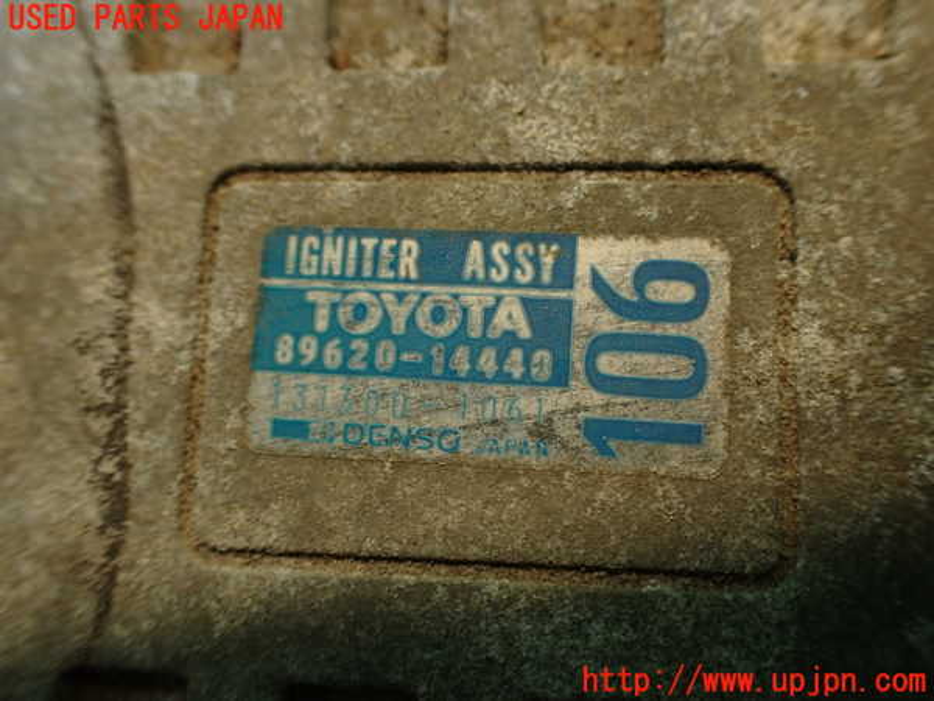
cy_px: 350
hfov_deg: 60.0
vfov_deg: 46.8
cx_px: 467
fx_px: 809
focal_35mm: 30
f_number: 2.3
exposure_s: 1/40
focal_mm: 5.4
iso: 200
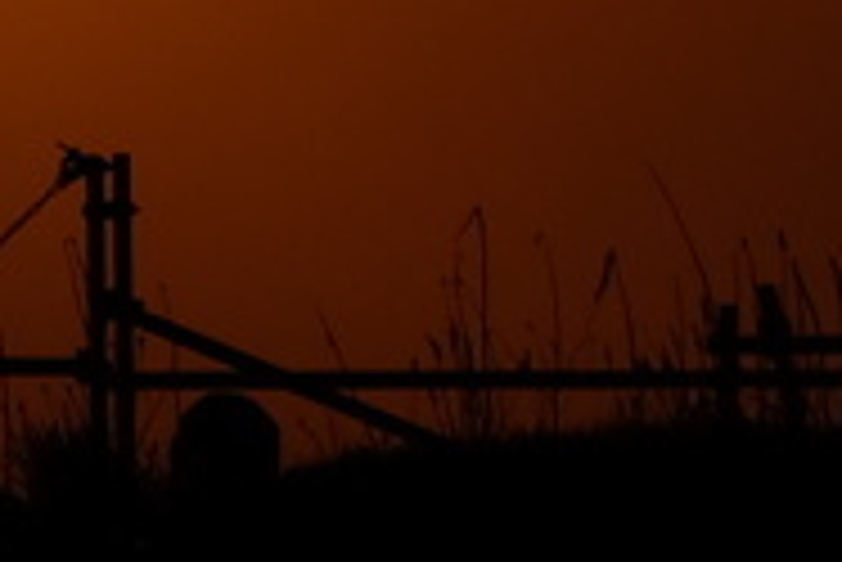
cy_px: -890
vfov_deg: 0.7
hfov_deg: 1.1
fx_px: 44168
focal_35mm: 1887
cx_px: -657
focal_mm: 230
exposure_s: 1/680
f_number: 22
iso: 400
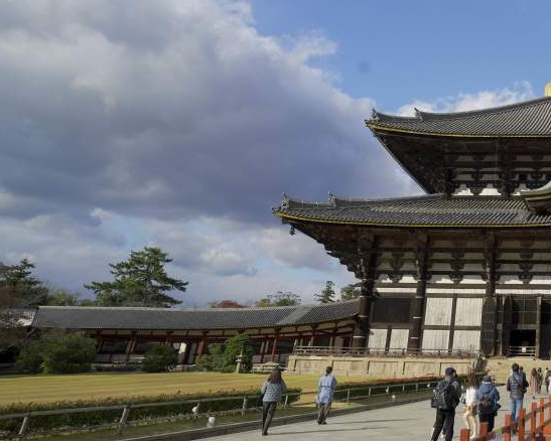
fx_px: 571
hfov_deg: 41.8
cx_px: 594
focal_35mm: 35
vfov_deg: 40.9
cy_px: 104
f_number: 8
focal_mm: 17
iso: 125
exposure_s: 1/200
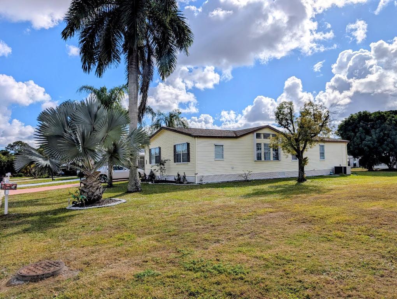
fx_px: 276
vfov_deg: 56.9
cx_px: 198
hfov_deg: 71.5
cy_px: 150
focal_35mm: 24
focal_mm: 6.9
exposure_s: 1/3115
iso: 18
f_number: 1.68
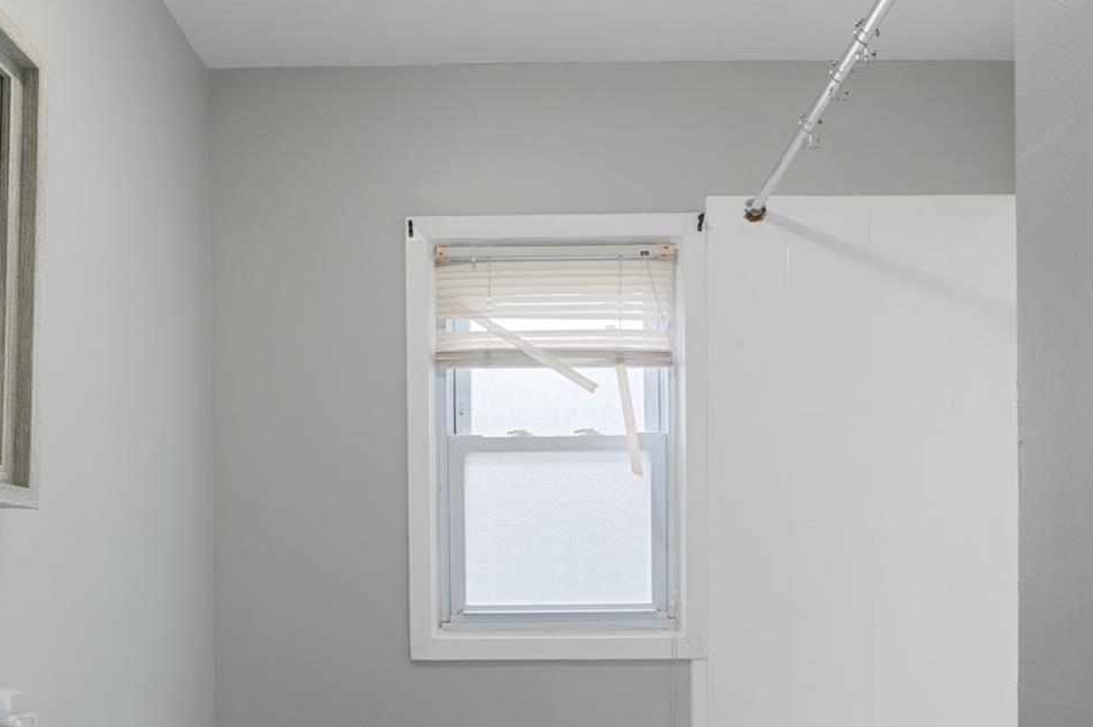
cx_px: 524
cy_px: 601
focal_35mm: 30
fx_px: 910
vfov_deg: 41.3
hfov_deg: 61.9
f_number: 14
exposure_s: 1/2.5
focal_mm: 14
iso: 400
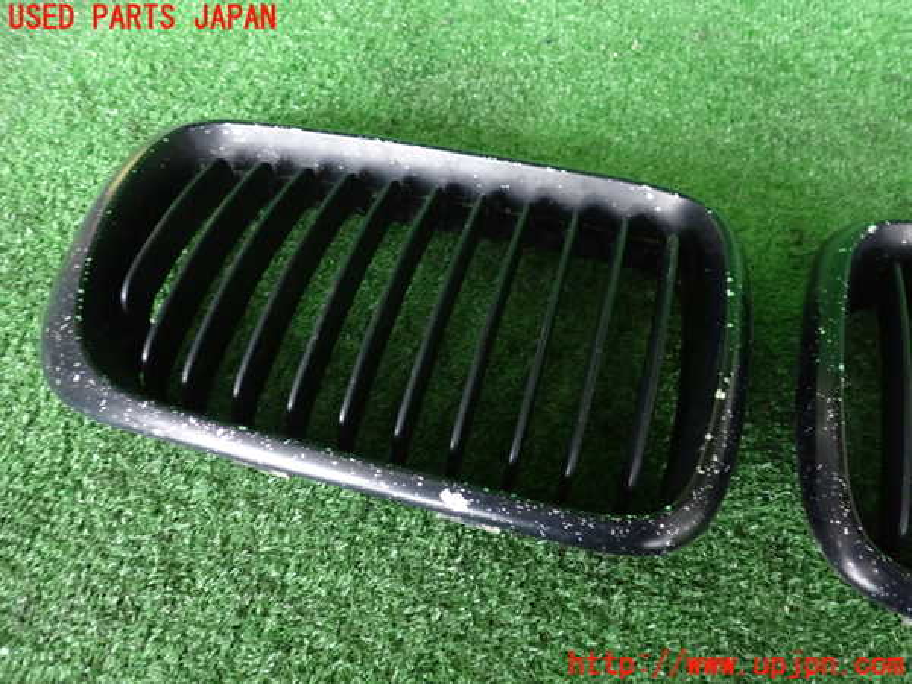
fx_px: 790
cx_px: 456
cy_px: 342
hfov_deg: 60.0
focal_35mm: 30
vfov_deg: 46.8
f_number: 2.3
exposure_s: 1/30
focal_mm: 5.4
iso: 800
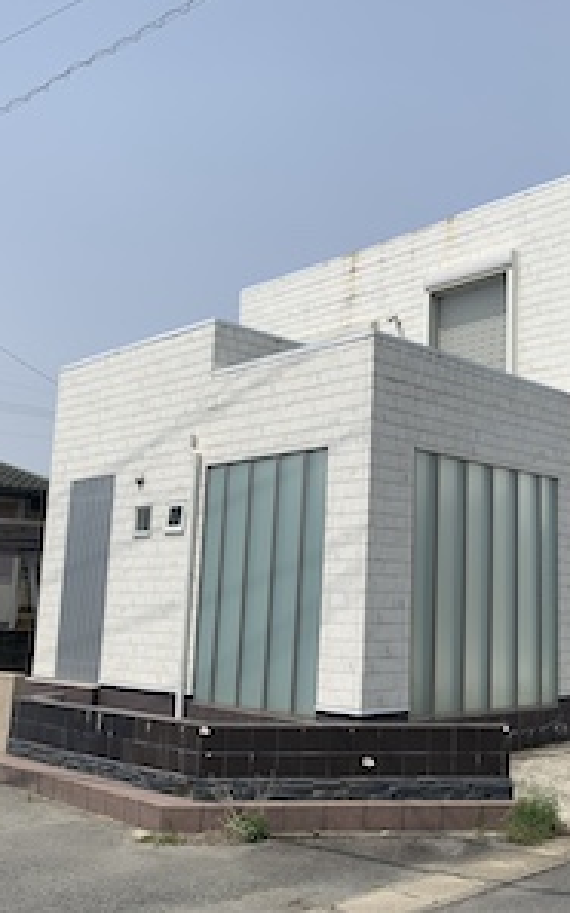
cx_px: 463
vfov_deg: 52.8
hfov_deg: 33.3
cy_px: 456
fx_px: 921
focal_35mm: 37
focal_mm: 4.25
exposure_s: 1/4098
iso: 25
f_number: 1.8
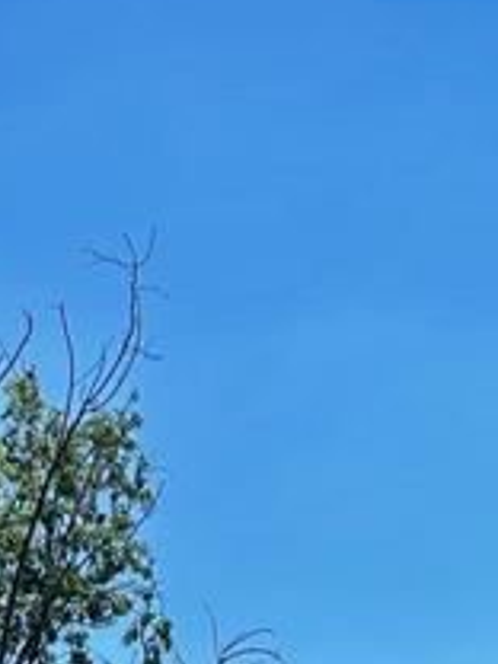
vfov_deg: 17.2
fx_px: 1918
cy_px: 1076
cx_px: 514
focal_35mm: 100
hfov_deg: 14.5
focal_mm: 5.7
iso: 50
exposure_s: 1/3257
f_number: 1.5
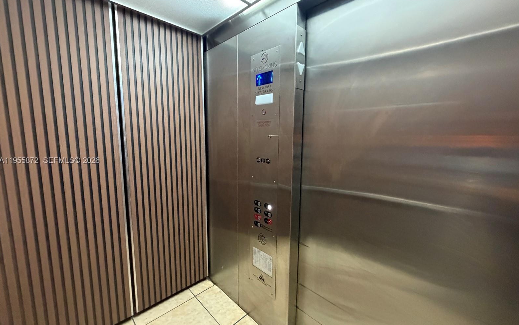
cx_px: 260
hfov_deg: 101.5
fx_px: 212
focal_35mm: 15
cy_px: 161
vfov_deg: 74.8
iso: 800
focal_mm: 2.22
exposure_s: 1/60
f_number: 2.2
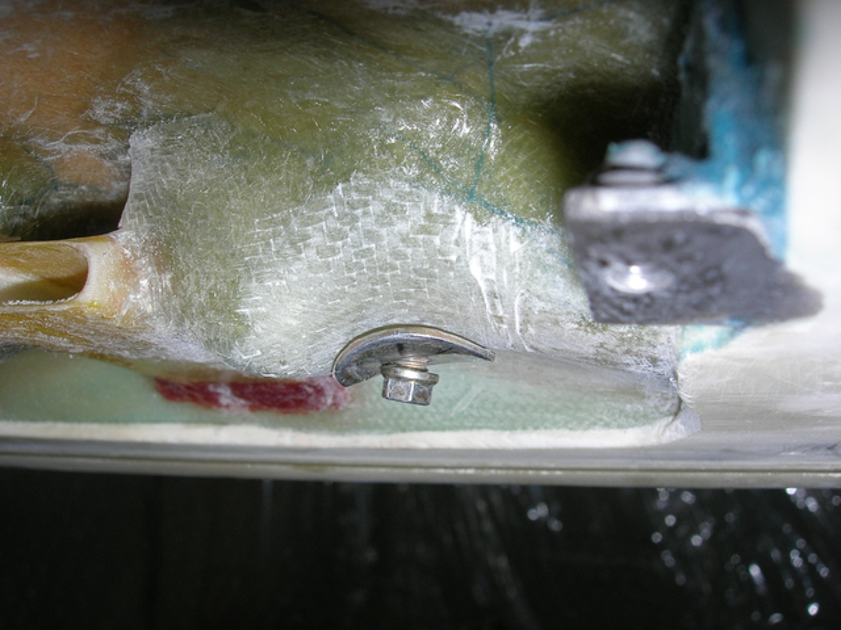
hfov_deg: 49.0
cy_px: 315
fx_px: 923
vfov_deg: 37.7
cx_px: 420
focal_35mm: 38
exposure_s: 1/60.1
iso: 64
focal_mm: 7.8
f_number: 4.8
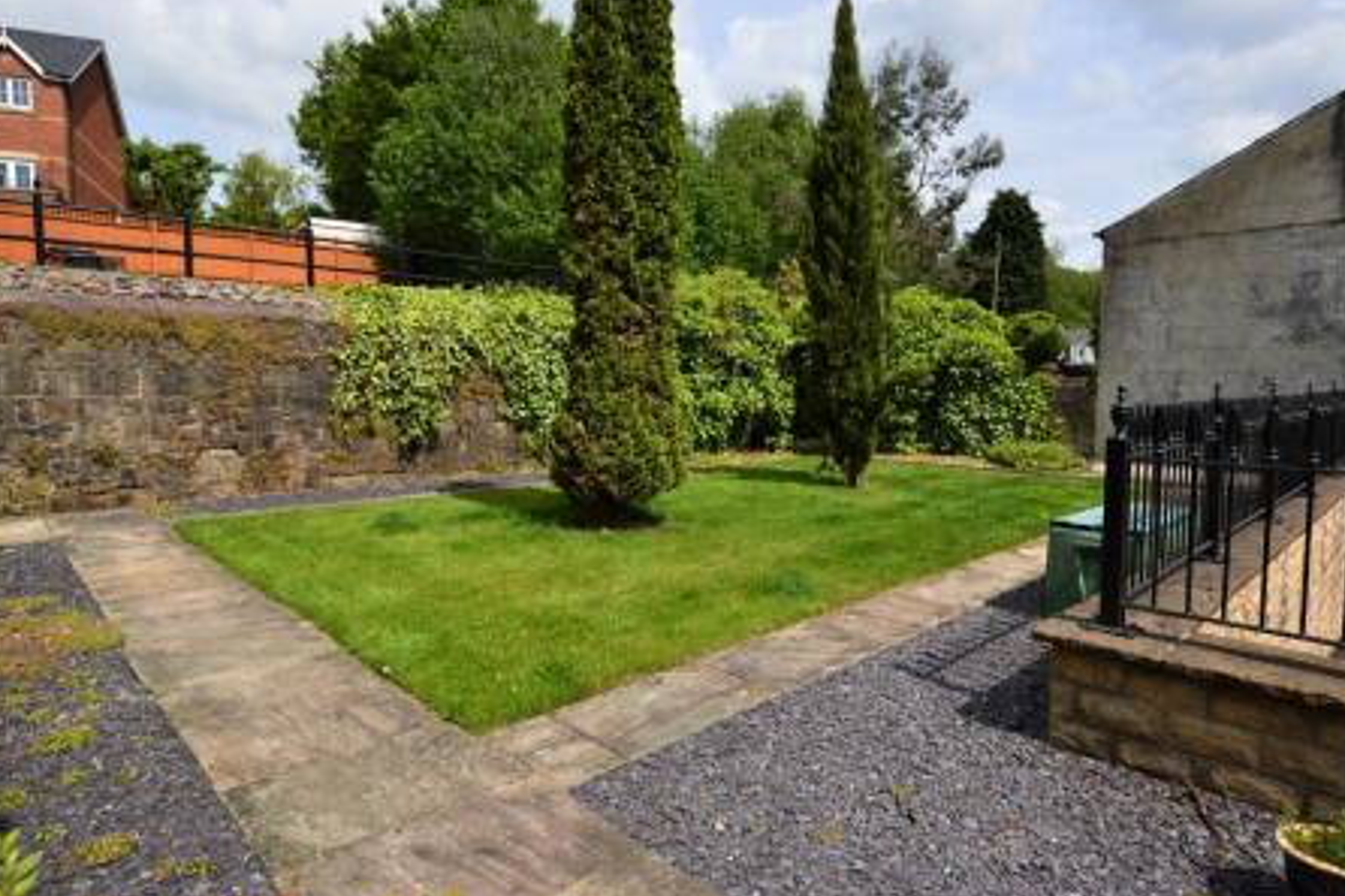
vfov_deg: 73.7
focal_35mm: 16
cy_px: 442
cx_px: 694
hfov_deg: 96.7
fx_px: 598
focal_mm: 10
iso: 100
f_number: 9
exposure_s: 1/200
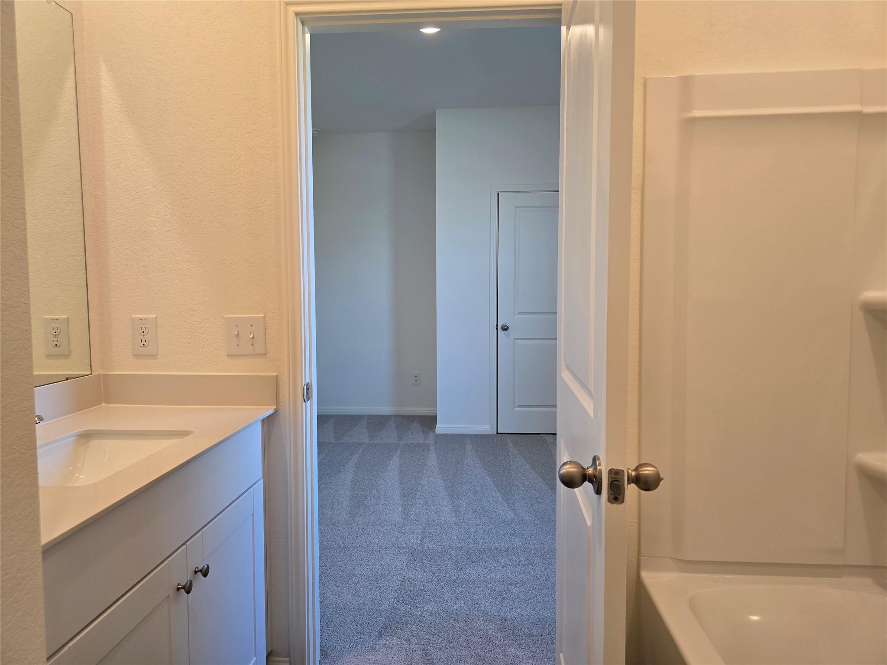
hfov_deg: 73.9
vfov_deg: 58.9
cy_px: 332
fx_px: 589
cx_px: 444
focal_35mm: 23
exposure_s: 1/120
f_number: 1.7
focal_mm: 6.3
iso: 125
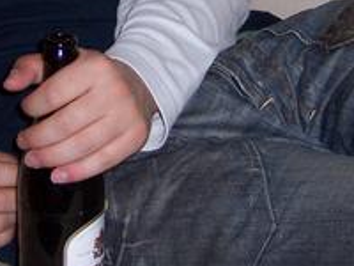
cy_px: -18
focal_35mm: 157
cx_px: 131
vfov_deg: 9.4
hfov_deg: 12.6
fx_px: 1606
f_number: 3.4
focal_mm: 8.2
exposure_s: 1/60
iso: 140
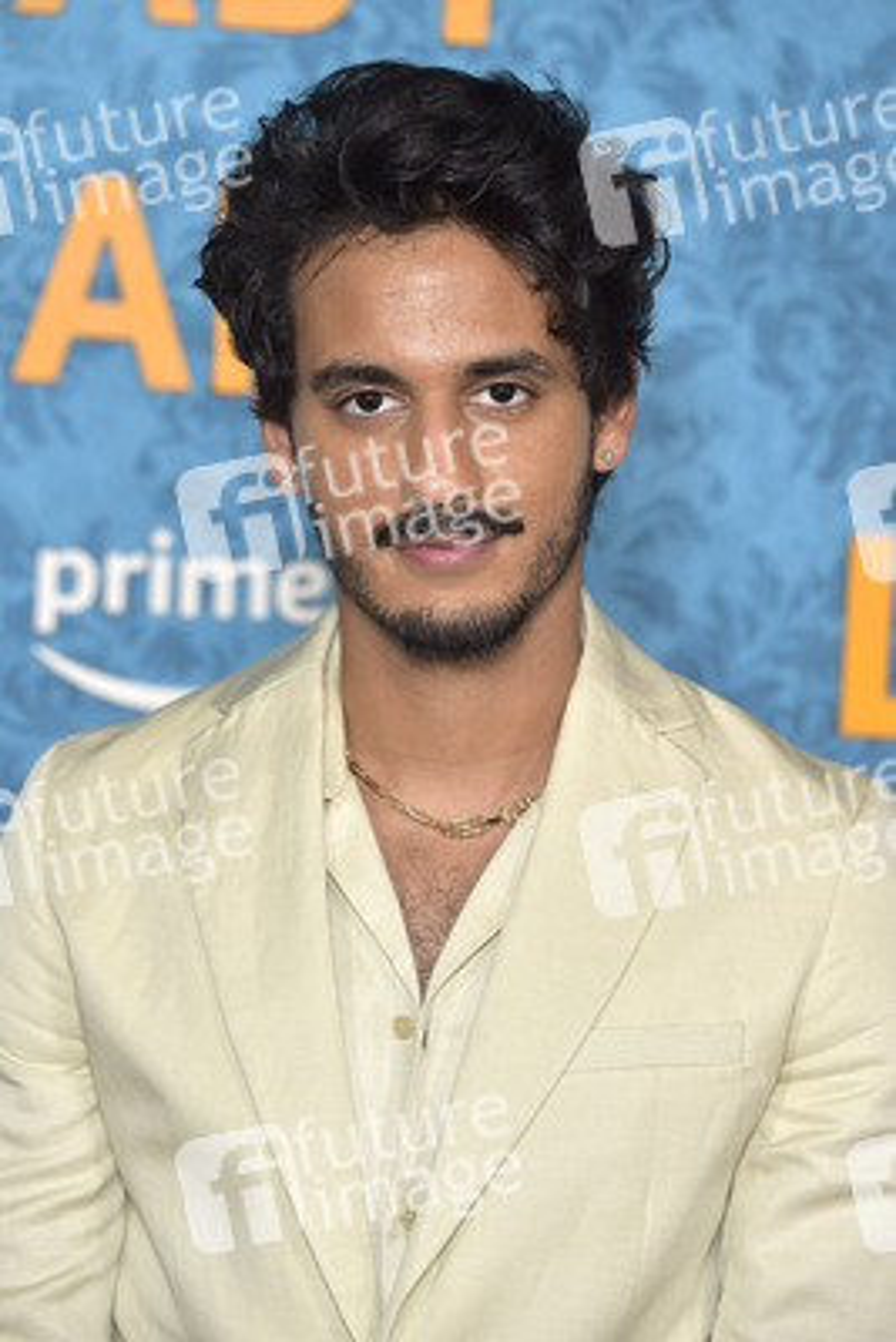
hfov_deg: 10.2
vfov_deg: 15.2
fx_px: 5035
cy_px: 671
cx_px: 448
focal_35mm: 135
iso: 640
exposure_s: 1/200
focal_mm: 135
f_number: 6.3
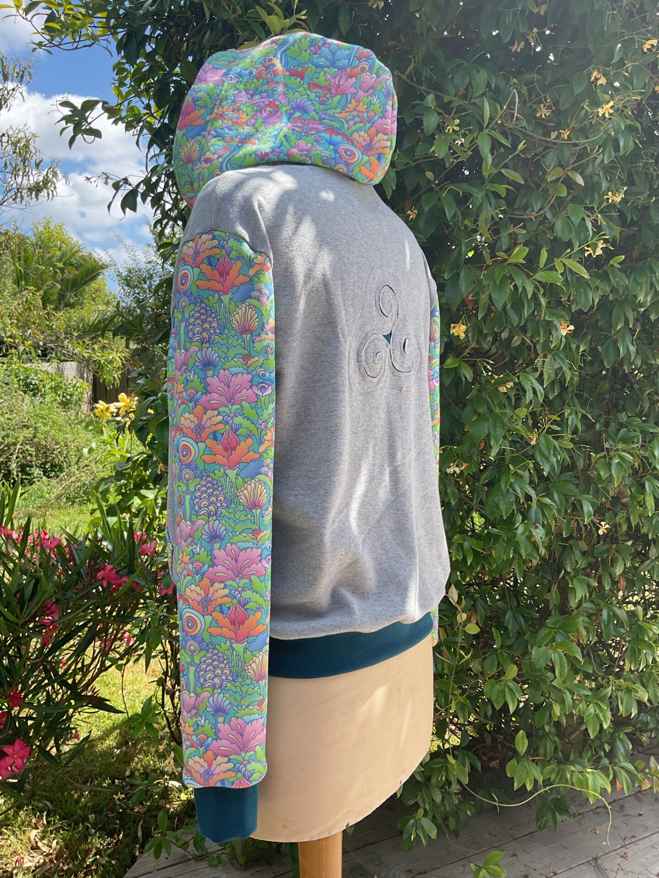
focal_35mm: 29
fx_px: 736
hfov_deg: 48.2
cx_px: 330
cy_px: 439
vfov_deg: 61.7
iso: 16
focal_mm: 3
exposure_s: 1/691
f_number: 1.8
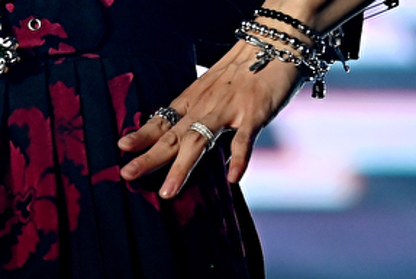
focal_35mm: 974
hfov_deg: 2.1
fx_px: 11266
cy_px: -392
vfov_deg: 1.4
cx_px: 18
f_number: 3.2
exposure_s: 1/640
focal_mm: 200
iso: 1000
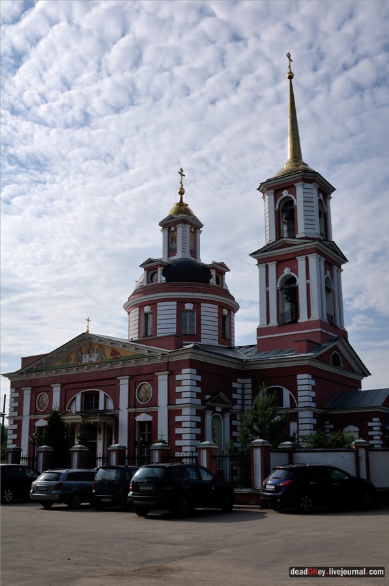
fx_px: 585
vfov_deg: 53.2
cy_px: 293
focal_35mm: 36
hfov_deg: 36.8
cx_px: 194
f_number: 5.6
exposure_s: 1/1250
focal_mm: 24
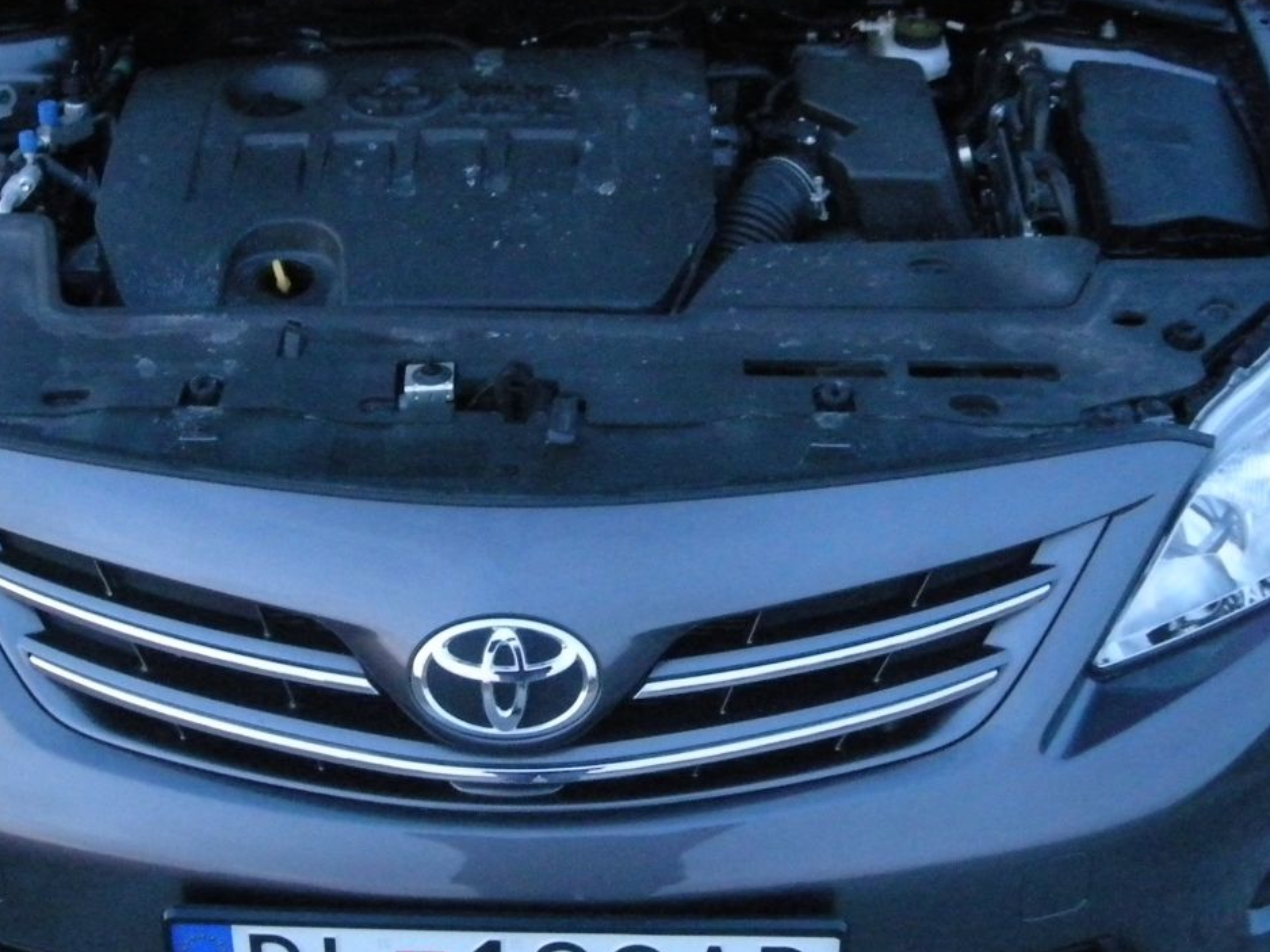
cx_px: 525
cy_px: 311
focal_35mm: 56
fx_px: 2054
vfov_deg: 25.9
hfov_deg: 34.3
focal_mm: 5.7
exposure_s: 1/9.6
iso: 800
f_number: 2.8
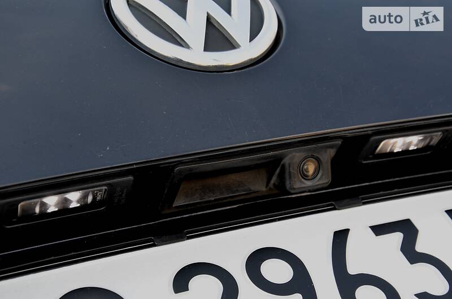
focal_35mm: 75
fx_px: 940
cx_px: 226
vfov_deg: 18.1
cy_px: 150
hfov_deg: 27.0
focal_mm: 50
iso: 220
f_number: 8
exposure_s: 1/60
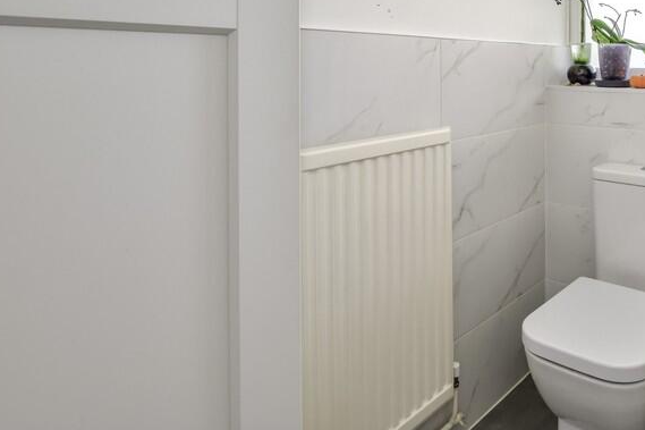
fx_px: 484
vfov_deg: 44.6
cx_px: 516
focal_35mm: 27
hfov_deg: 61.8
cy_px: 64
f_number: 8
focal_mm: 10
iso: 640
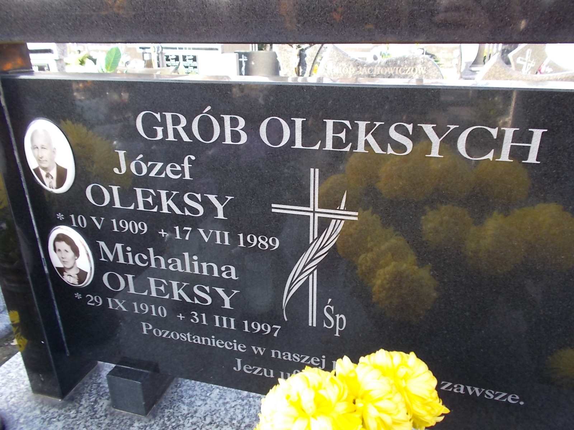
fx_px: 431
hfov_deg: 67.3
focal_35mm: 26
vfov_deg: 53.1
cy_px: 215
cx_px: 287
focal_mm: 4.6
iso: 80
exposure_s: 1/50
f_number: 3.2
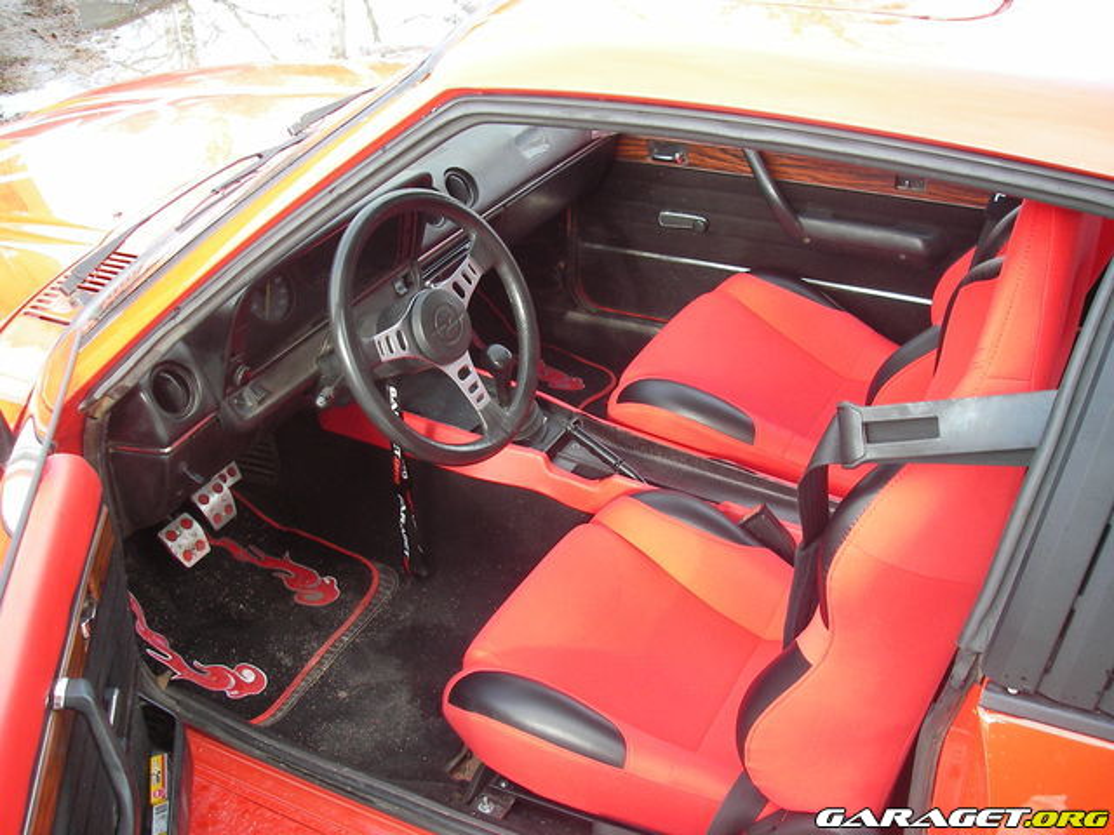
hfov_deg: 49.0
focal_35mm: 38
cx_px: 557
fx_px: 1223
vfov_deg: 37.7
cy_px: 418
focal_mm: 6.3
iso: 50
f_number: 3.3
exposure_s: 1/50
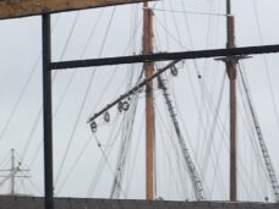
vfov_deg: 5.8
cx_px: -207
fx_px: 2063
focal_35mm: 256
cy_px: 84
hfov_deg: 7.5
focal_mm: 6.6
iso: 20
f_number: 2.8
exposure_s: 1/280
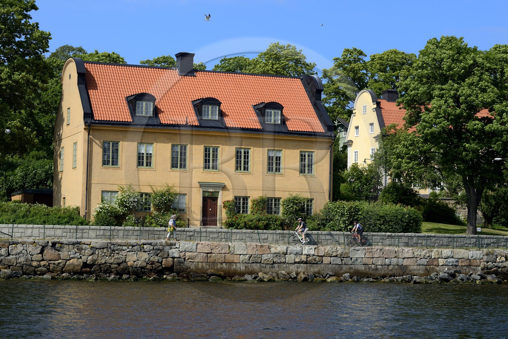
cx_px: 254
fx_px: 988
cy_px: 170
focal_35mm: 70
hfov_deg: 28.8
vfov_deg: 19.4
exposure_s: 1/500
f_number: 9
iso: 200
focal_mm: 70
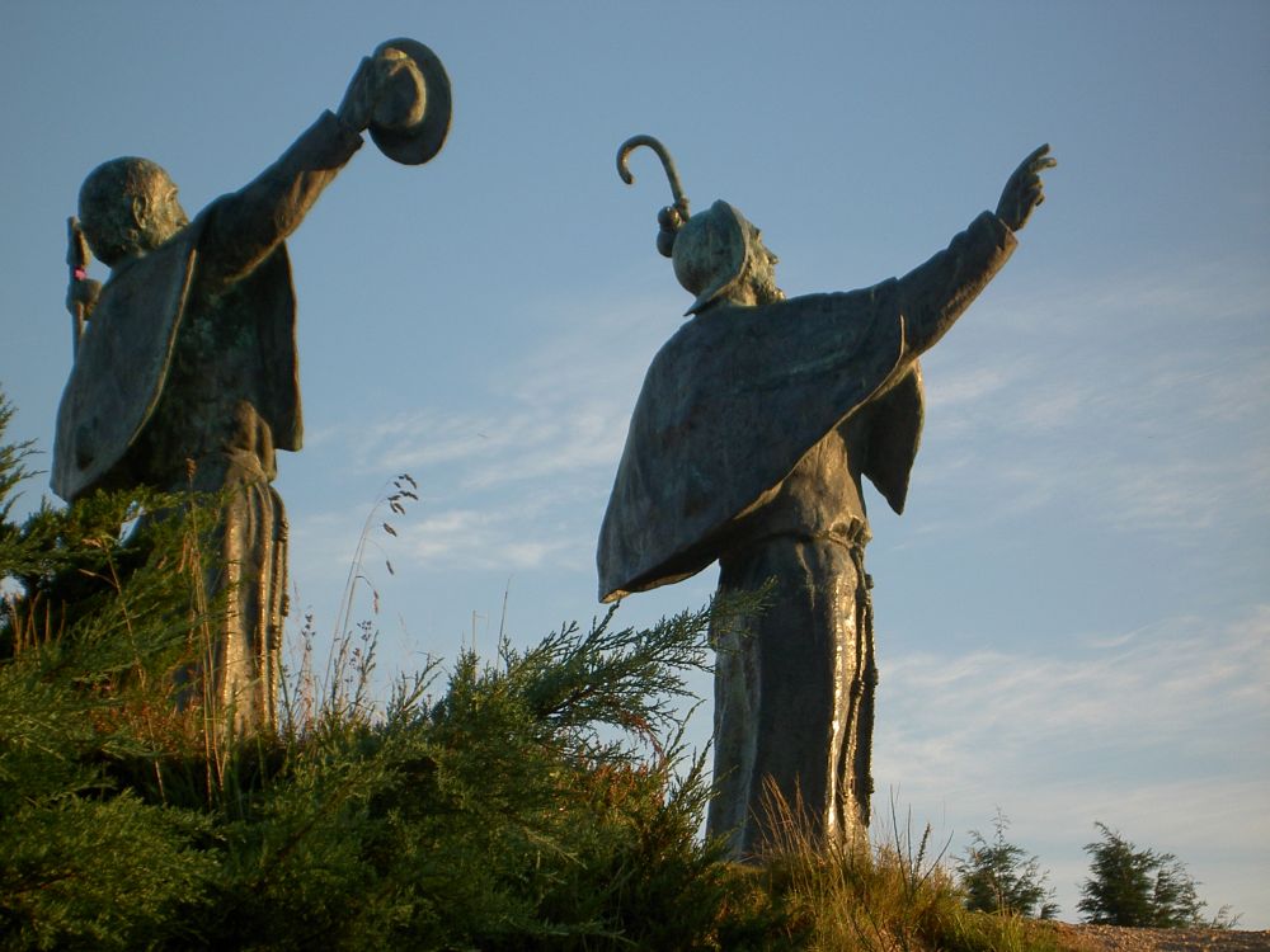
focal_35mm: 102
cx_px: 635
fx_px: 3742
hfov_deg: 19.3
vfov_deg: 14.5
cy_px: 476
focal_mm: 16.8
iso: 50
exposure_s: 1/160
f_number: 4.9
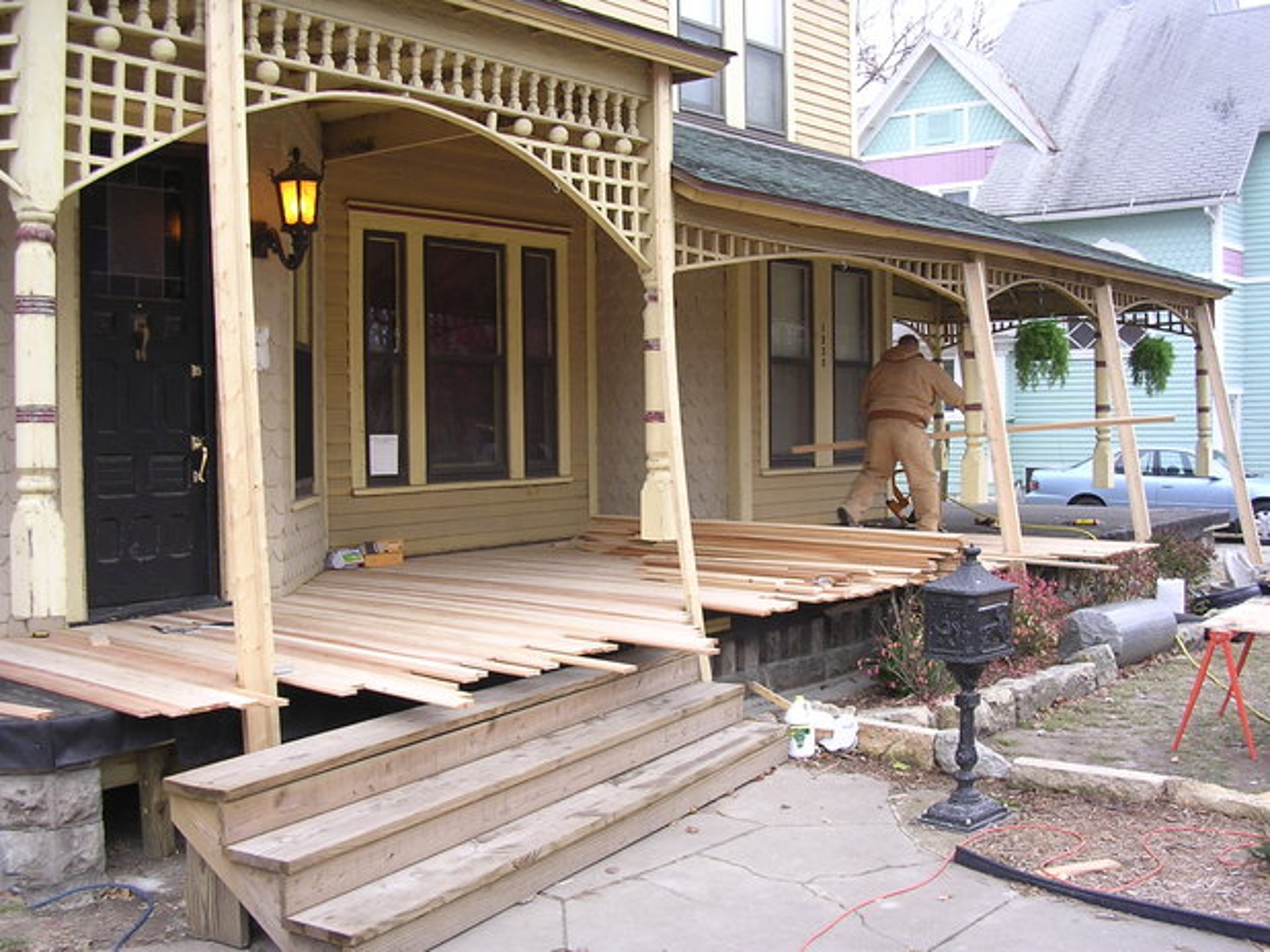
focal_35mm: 38
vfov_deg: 37.7
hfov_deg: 49.0
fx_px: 1394
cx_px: 635
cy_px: 476
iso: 100
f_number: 2.8
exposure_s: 1/66.9
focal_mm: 5.8
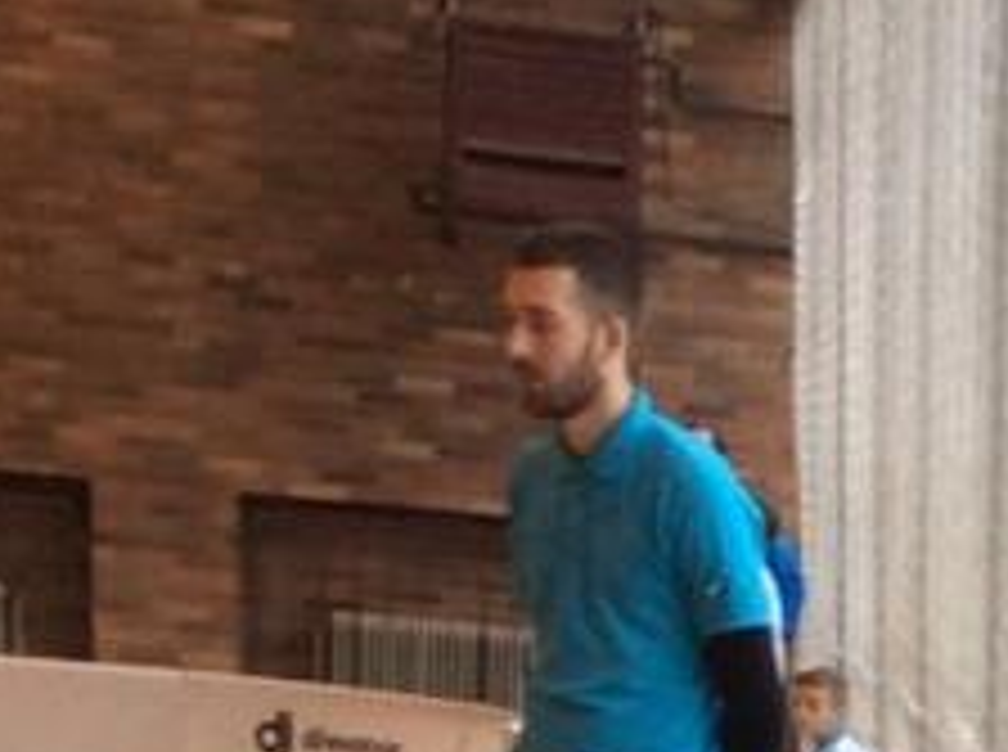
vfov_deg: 7.1
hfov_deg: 9.7
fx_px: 5550
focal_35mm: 191
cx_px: 1976
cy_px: 2056
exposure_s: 1/33
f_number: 2.4
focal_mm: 3.3
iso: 40
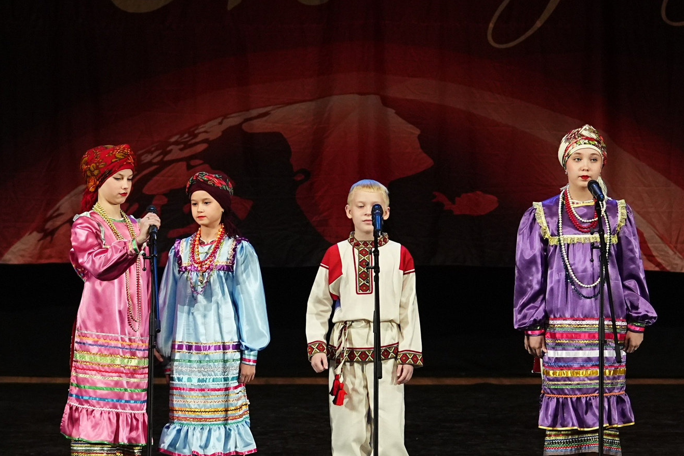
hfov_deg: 8.6
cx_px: 351
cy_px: 161
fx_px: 4541
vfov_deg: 5.7
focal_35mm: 239
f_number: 2.8
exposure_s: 1/400
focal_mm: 82
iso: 2500
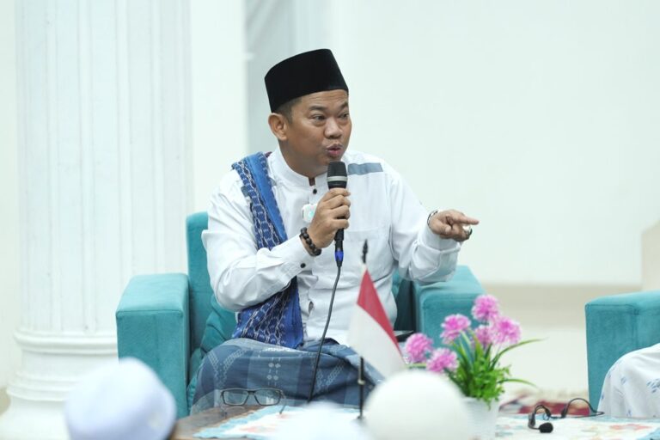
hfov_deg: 10.3
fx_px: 3666
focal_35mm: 200
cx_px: 330
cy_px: 220
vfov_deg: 6.9
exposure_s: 1/60
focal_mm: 200
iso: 1600
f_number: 2.8
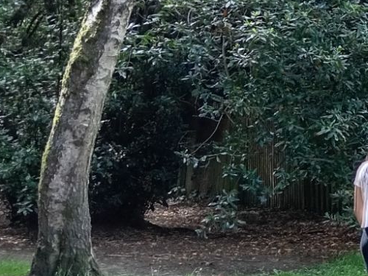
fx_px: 1106
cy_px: 54
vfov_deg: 14.1
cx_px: 704
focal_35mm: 104
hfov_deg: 15.6
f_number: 1.8
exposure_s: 1/100
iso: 174
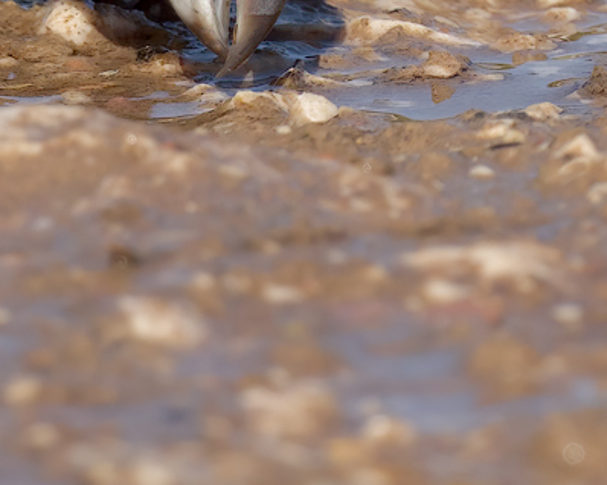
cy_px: -99
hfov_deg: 1.4
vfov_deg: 1.1
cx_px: 328
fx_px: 25408
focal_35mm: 1415
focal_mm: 500
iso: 800
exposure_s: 1/2500
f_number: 9
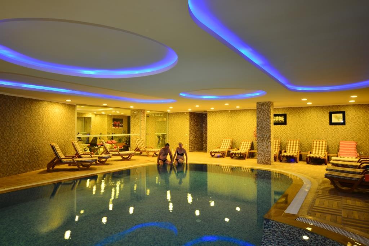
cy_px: 123
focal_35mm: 24
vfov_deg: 53.1
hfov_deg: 73.7
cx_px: 184
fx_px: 246
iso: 100
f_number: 5.6
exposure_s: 1/1.3
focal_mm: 24
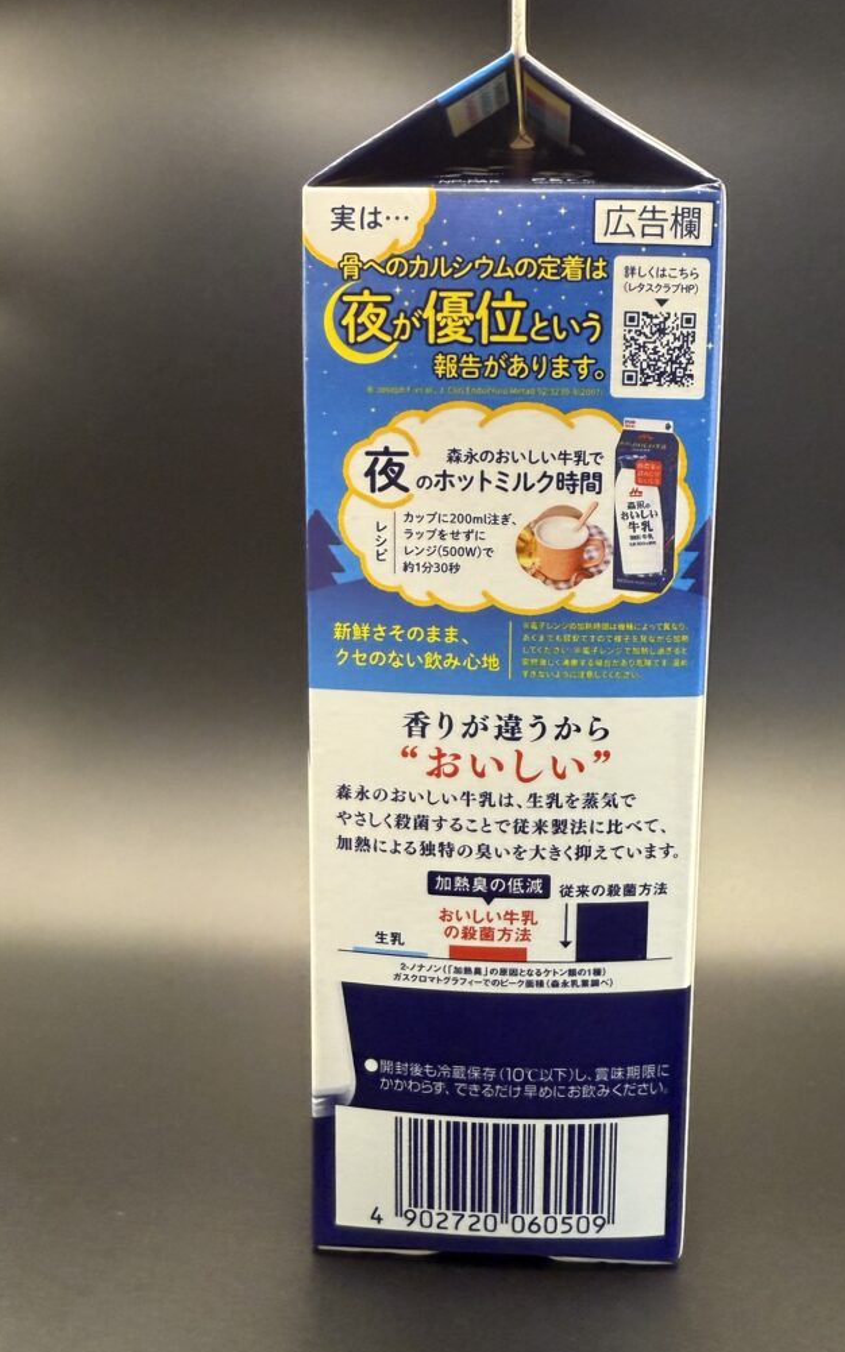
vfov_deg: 70.4
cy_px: 681
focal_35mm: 26
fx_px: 958
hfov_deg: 47.3
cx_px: 514
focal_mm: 2.22
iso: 320
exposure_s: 1/60
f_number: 2.2
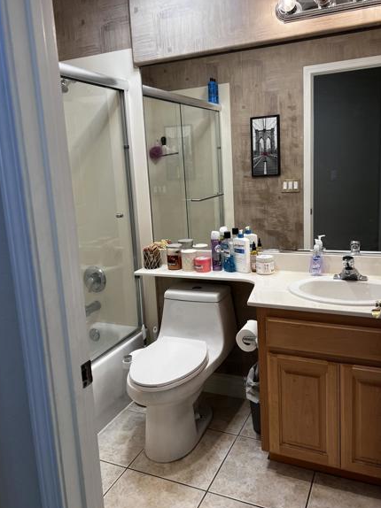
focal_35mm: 29
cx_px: 199
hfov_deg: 48.2
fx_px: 426
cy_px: 237
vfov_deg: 61.6
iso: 80
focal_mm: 5.7
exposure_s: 1/120
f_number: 1.5
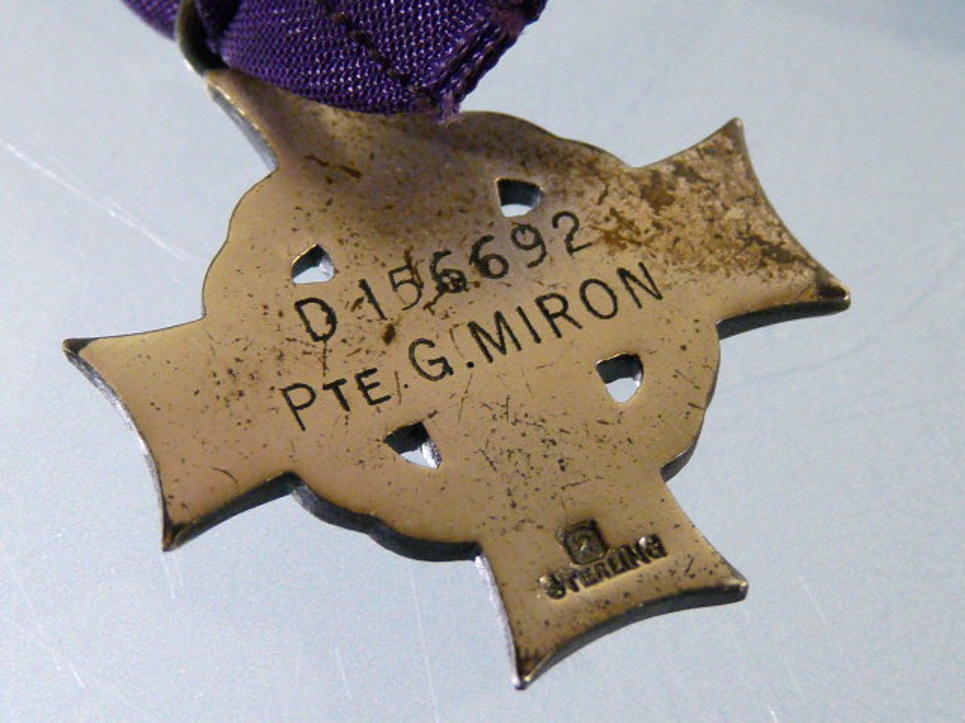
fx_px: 3429
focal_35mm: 123
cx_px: 482
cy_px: 362
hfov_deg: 16.0
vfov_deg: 12.0
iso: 400
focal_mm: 12.4
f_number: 3.4
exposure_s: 1/15
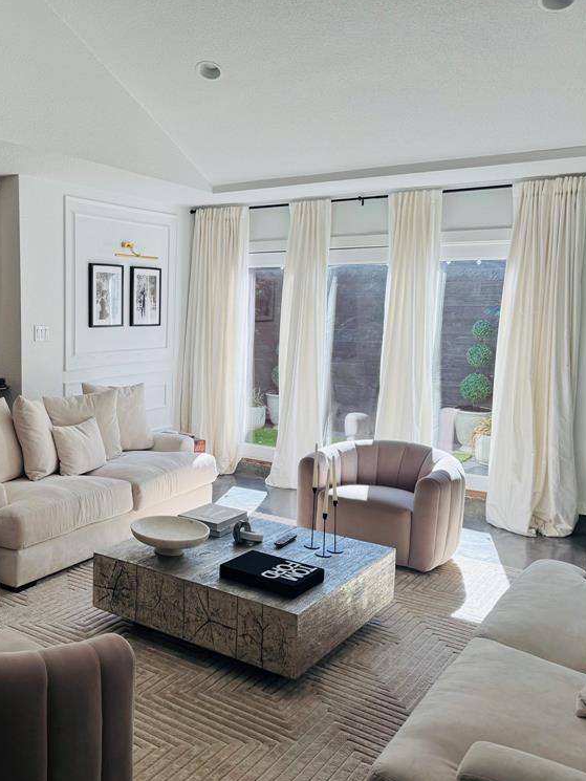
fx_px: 745
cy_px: 390
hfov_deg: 41.4
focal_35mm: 33
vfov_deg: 55.3
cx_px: 129
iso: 80
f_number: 1.78
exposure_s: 1/412
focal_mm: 6.76
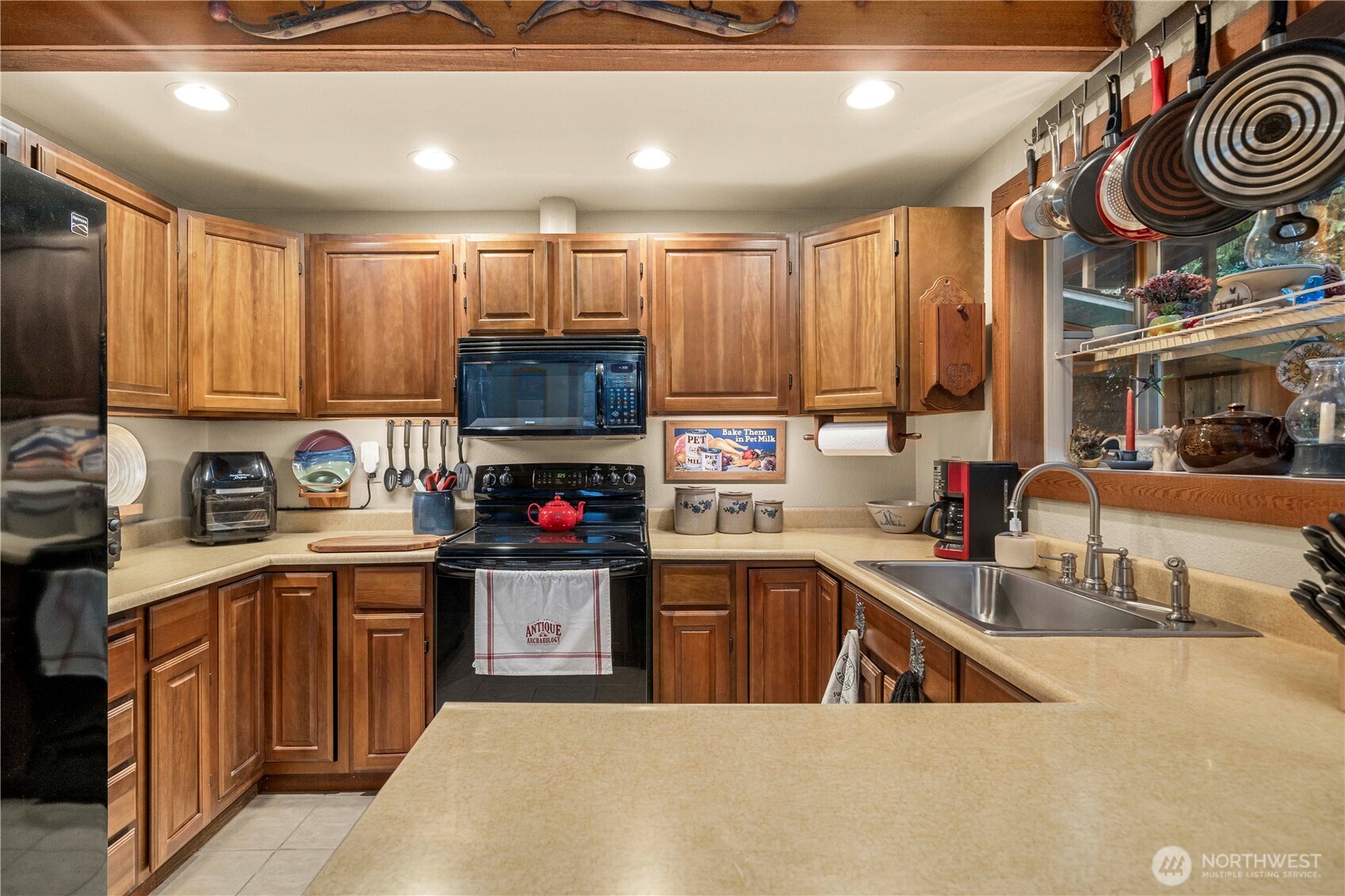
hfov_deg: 93.3
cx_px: 672
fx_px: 635
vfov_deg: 70.4
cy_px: 448
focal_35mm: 17
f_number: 6.7
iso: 1000
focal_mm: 17
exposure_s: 1/10
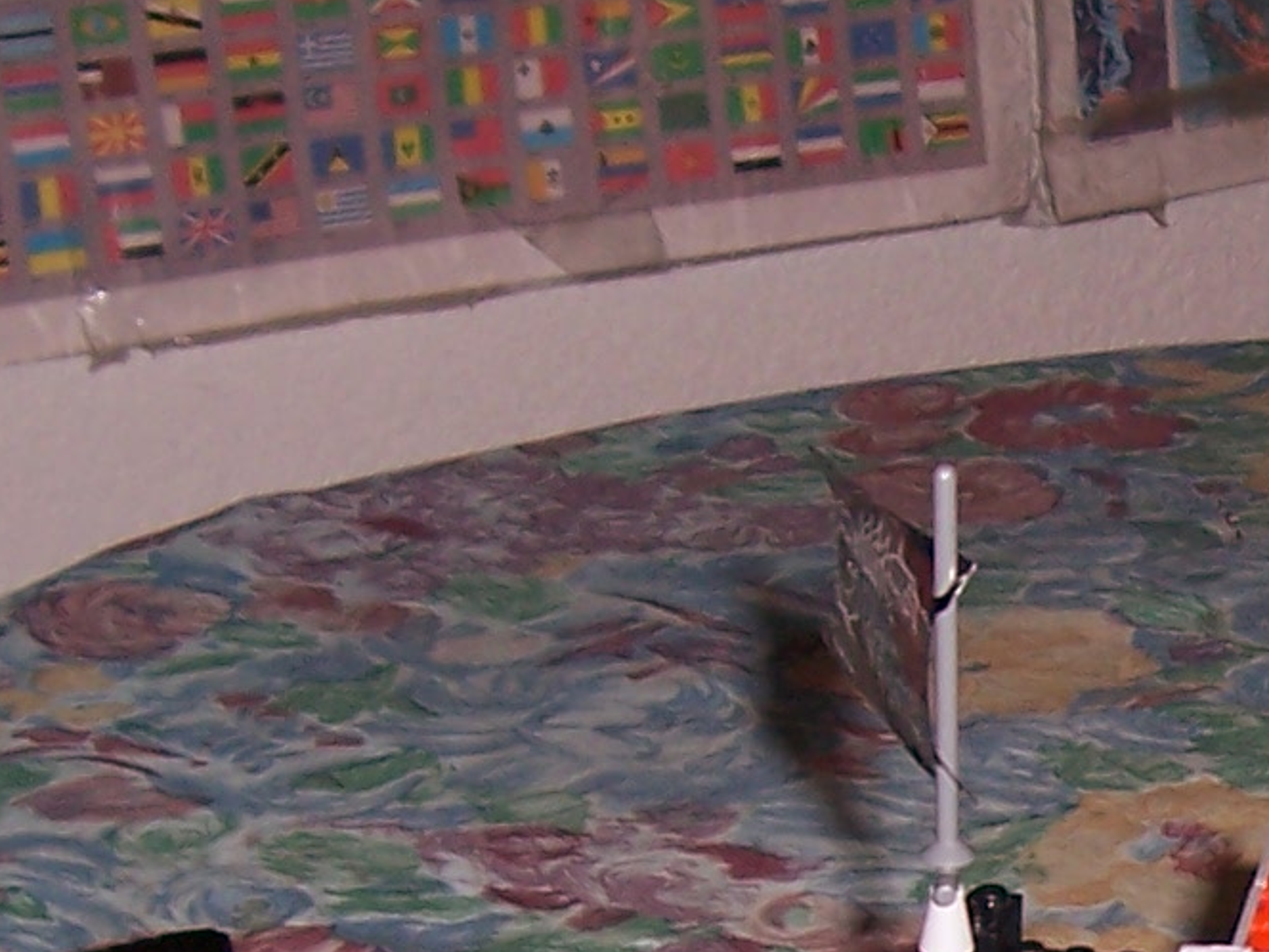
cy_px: 1191
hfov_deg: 16.1
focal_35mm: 118
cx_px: 1508
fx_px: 4326
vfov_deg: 12.2
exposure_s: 1/60
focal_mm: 5.6
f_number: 2.7
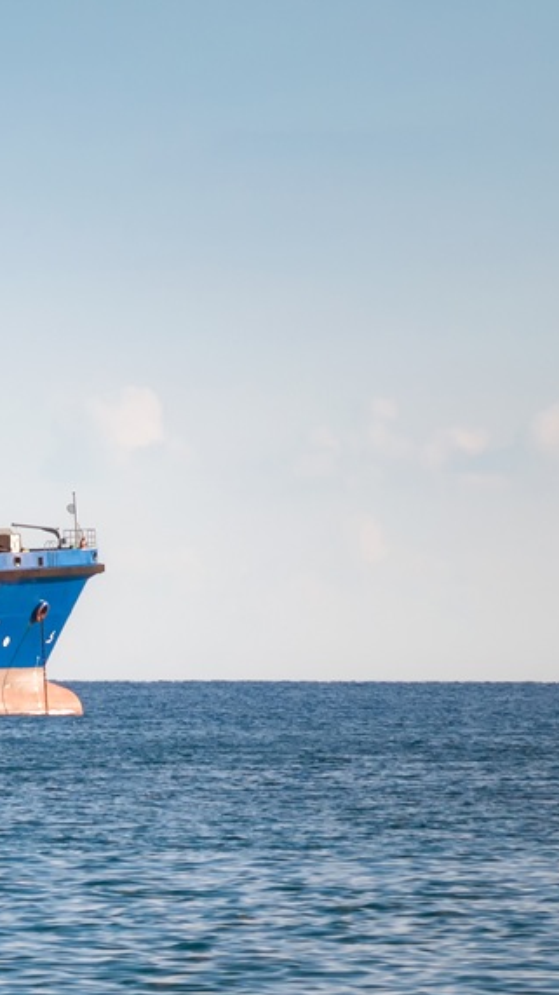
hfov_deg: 2.4
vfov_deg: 4.2
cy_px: 714
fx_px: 13577
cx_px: -421
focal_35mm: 515
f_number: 14
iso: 200
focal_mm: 150
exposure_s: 1/200
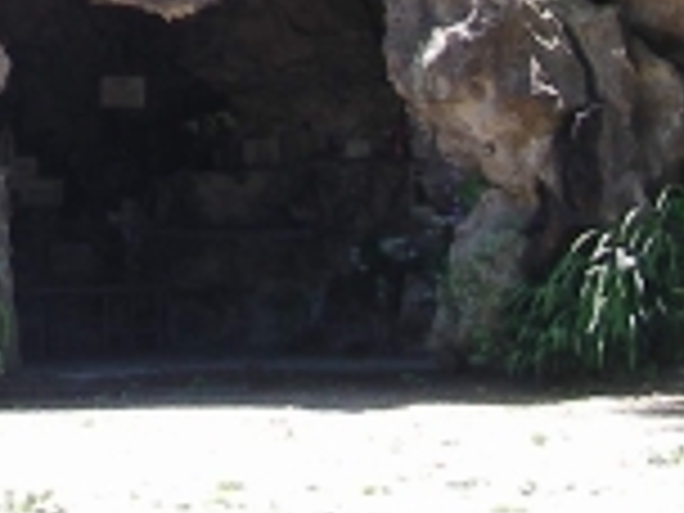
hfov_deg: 11.3
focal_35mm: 171
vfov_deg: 8.4
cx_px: -158
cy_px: -351
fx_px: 3379
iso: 50
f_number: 3.5
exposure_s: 1/123
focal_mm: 6.3
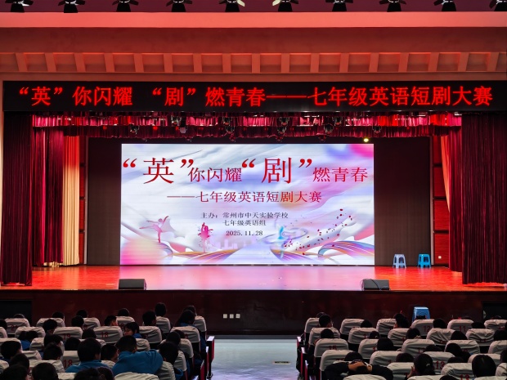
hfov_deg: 44.8
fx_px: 615
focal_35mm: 42
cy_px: 190
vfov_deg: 34.3
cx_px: 254
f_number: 1.62
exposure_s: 1/100
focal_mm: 6.55
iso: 400
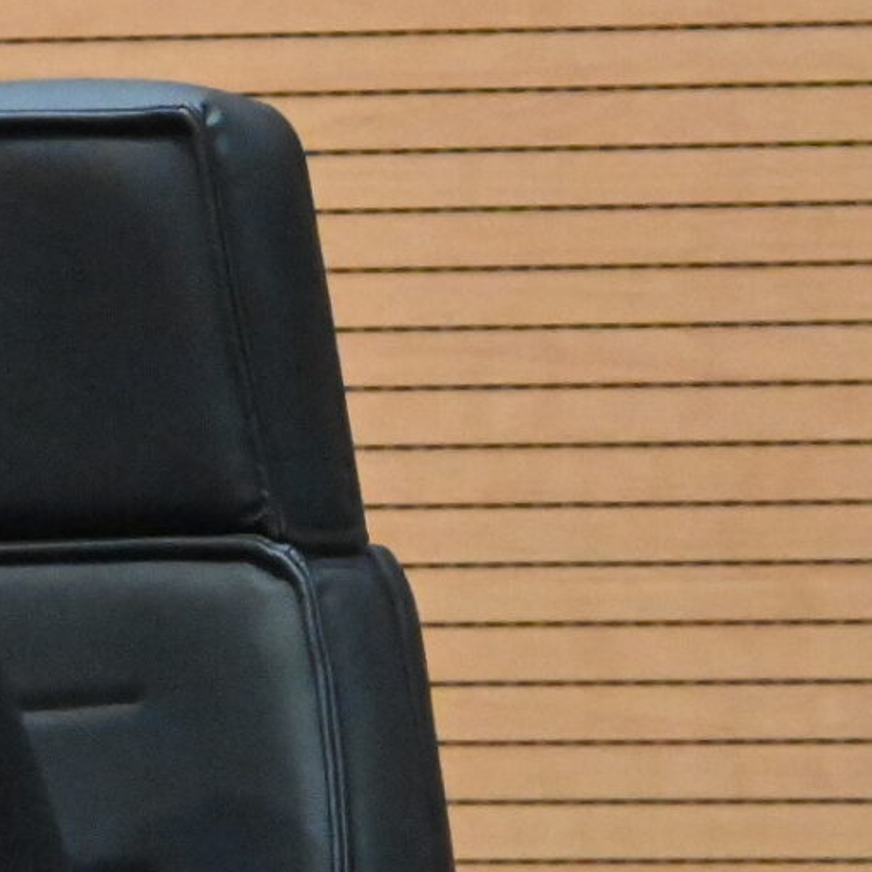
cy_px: 413
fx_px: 9148
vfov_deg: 5.5
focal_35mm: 321
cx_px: -556
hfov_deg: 5.4
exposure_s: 1/60
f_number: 6.3
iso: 11400
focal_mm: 50
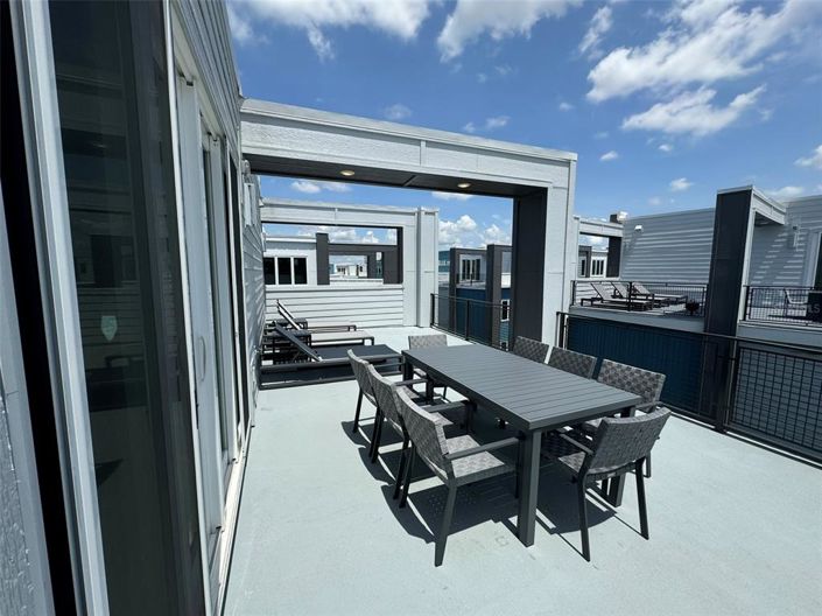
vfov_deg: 85.6
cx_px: 411
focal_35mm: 14
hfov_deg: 102.1
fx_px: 332
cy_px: 308
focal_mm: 2.22
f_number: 2.2
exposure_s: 1/2985
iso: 50
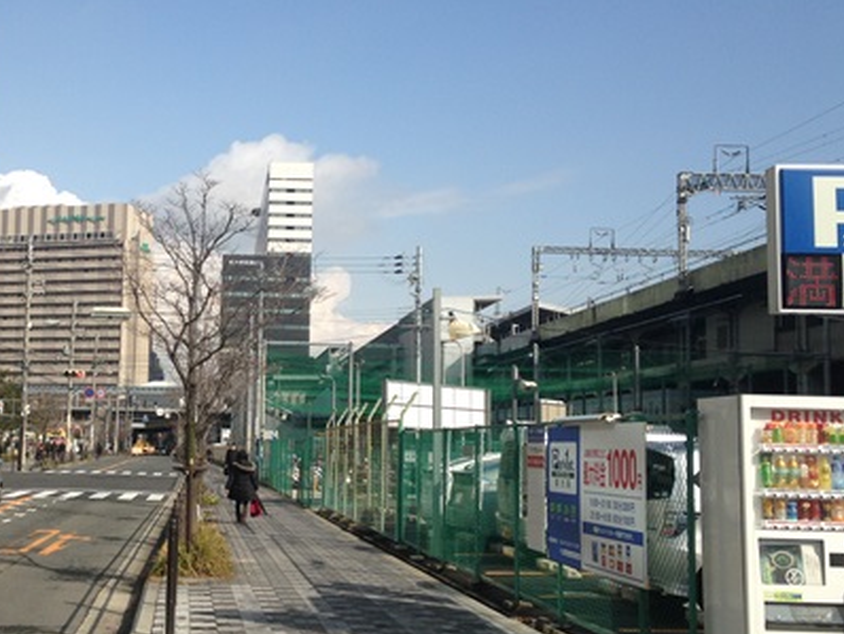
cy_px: 318
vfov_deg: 27.6
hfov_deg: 35.4
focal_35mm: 53
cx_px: 212
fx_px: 1293
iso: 50
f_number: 2.4
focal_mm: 4.12
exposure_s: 1/1938
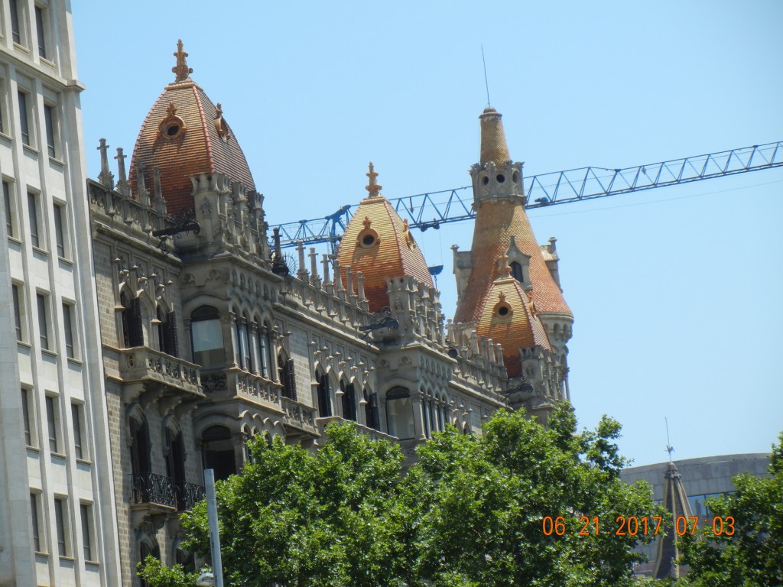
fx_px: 3936
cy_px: 294
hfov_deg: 11.4
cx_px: 392
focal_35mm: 174
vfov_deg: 8.5
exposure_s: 1/717
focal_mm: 31.4
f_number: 4.6
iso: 160
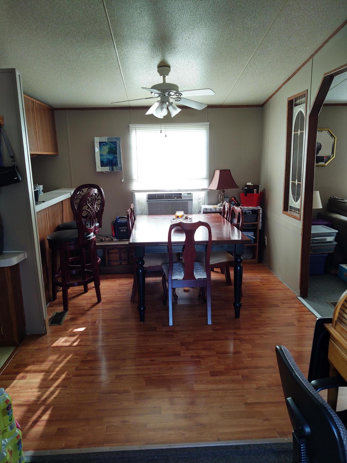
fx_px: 361
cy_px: 232
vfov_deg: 65.3
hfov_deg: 51.4
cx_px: 174
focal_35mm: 27
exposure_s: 1/101
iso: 100
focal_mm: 4.75
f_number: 1.7
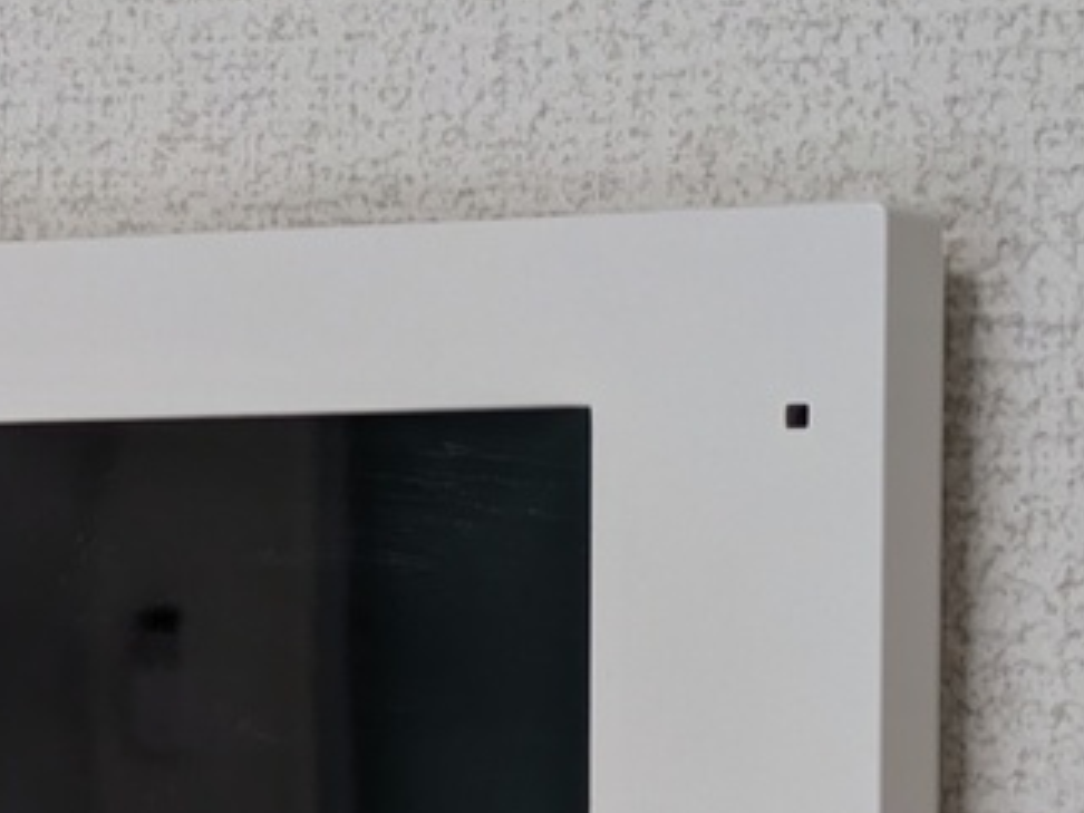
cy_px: 1051
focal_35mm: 151
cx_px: 391
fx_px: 4729
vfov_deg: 9.7
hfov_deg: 13.1
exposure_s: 1/120
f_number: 1.89
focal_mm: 5.43
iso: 88
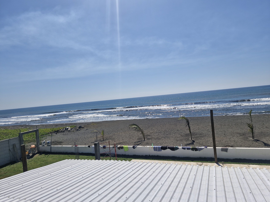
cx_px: 135
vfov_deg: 58.9
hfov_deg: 73.9
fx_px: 179
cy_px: 101
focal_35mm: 23
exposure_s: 1/5200
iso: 50
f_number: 1.8
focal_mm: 5.54
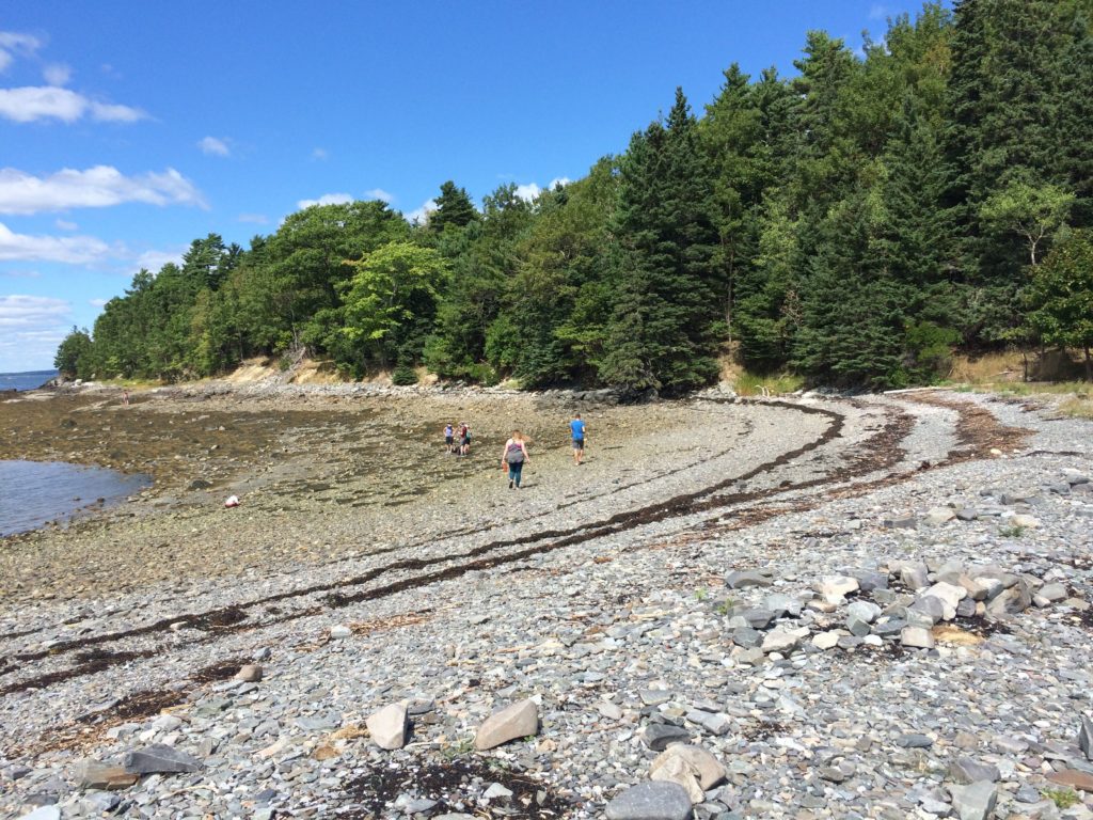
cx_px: 546
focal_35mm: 29
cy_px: 410
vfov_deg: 48.2
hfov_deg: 61.7
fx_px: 916
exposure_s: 1/1866
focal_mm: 4.15
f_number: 2.2
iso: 32
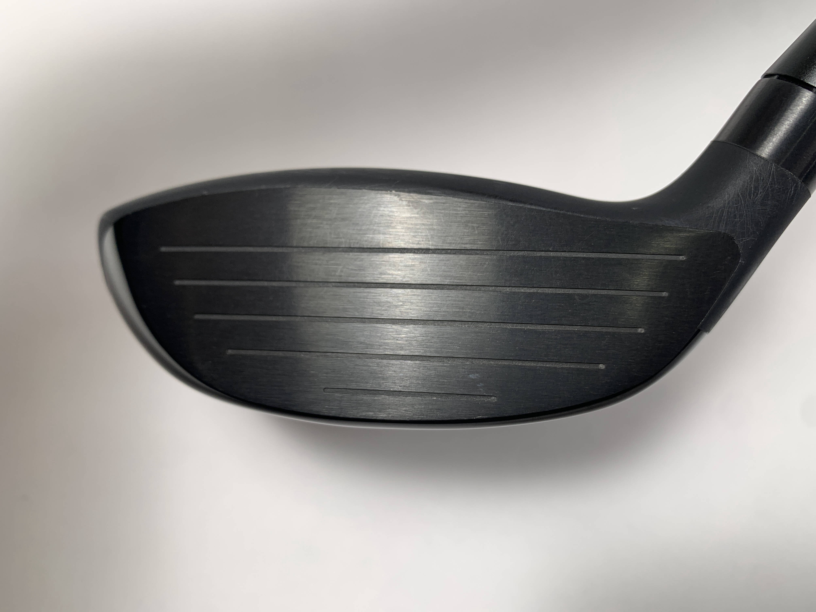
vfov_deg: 53.1
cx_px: 408
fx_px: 613
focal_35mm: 26
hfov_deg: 67.3
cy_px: 306
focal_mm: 4.25
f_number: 1.8
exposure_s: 1/167
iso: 25
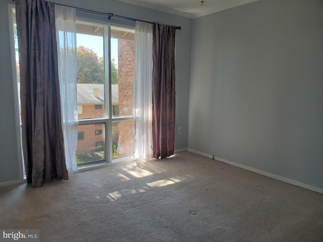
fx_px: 243
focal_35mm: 26
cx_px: 162
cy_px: 121
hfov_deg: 67.3
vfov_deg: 53.1
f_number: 2.4
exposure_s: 1/164
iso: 50
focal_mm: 4.3
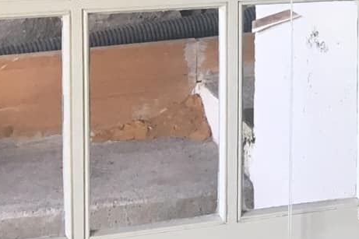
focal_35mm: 132
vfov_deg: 10.1
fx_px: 1316
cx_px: 656
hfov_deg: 13.8
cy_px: -85
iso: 64
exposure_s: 1/30
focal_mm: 4.15
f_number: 2.2
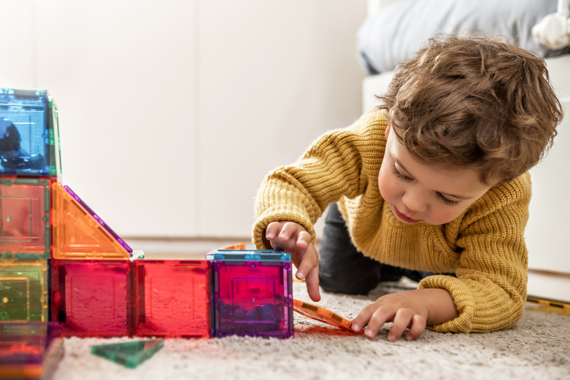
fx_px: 760
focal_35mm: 48
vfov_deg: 28.1
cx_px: 285
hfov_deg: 41.1
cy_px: 190
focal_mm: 48
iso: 640
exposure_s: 1/125
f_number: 3.5
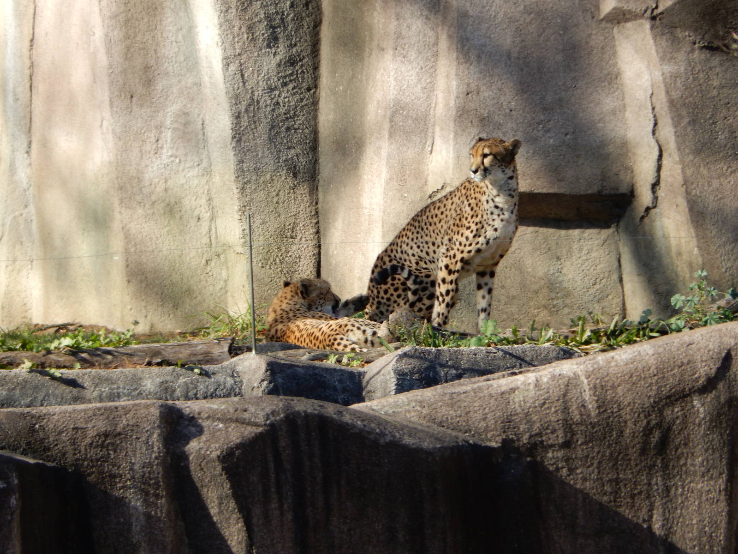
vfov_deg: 2.7
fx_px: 11726
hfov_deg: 3.6
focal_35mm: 550
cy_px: 277
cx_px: 369
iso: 125
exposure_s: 1/125
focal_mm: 99
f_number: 6.3
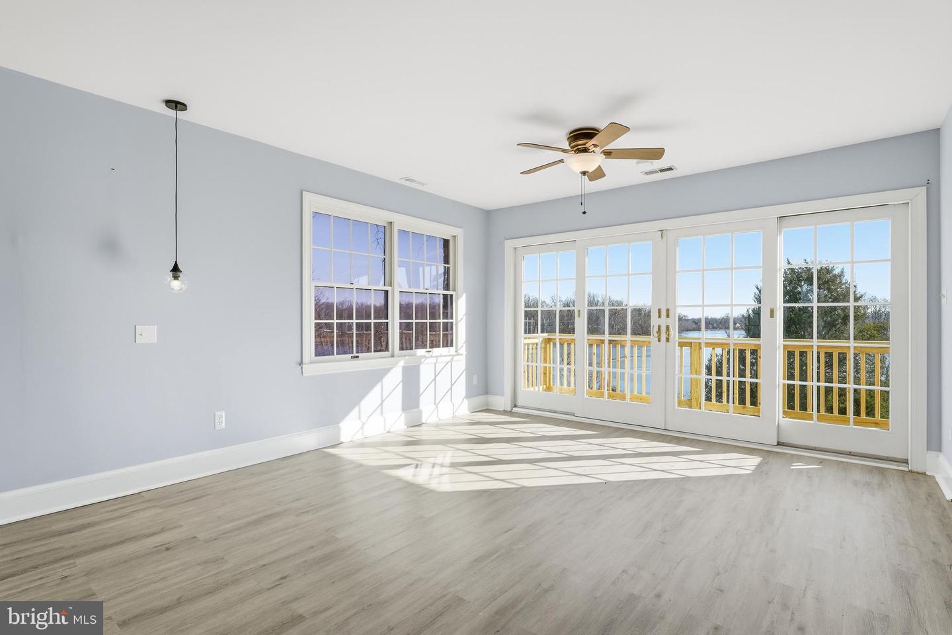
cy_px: 318
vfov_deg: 69.8
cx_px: 476
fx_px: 455
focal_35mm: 17
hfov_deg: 92.6
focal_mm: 17.2
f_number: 9
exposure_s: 1/8000
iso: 1000
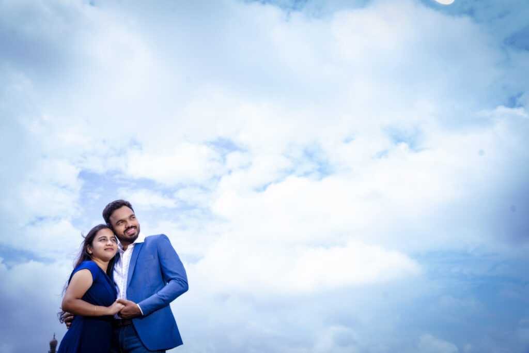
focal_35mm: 44
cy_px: 176
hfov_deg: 44.9
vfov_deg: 30.8
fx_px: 641
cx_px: 264
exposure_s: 1/160
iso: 50
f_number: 7.1
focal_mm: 43.6
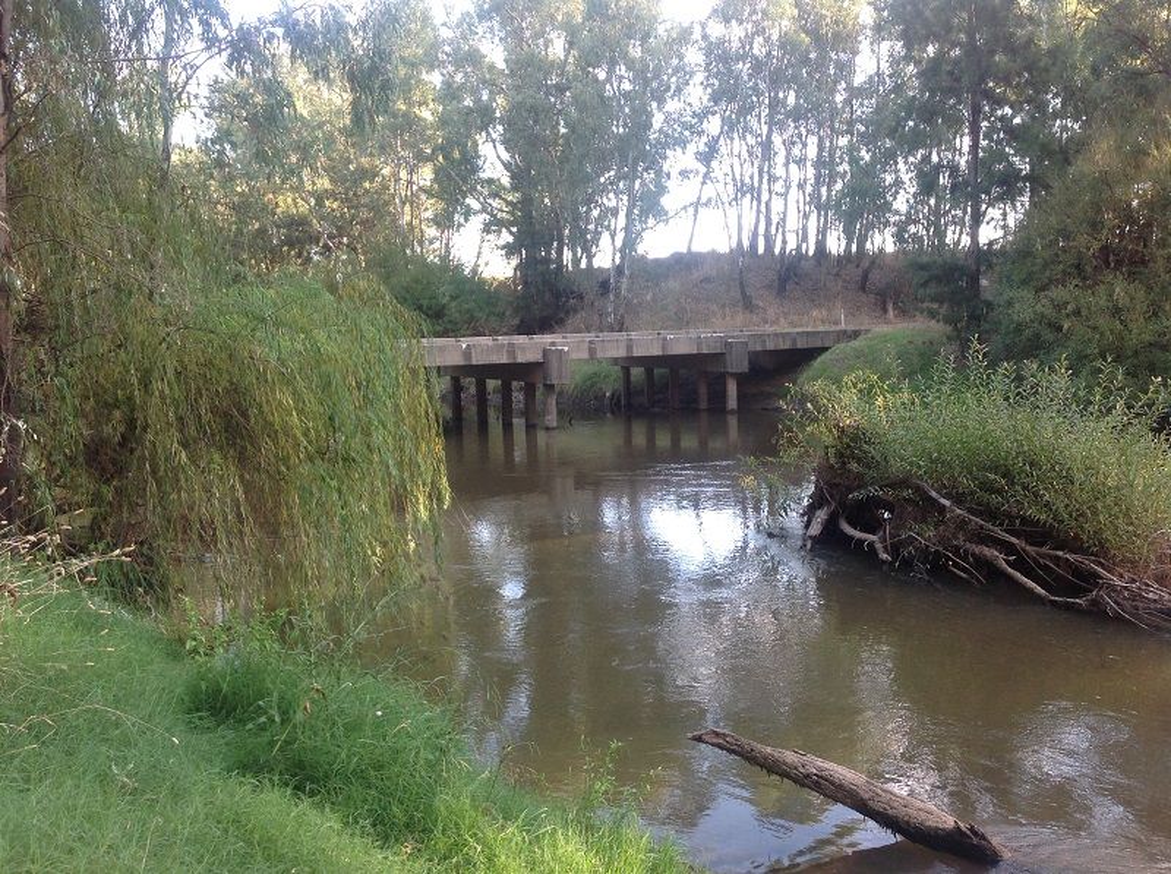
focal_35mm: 35
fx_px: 1182
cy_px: 437
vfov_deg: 40.6
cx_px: 586
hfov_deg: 52.7
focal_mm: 4.28
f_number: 2.4
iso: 64
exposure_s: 1/120
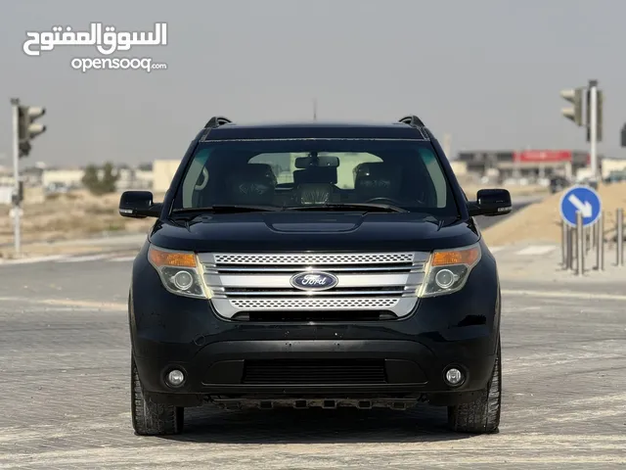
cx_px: 313
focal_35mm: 120
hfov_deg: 16.4
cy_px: 235
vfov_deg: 12.3
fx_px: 2170
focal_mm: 15.66
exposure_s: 1/2024
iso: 50
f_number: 2.8
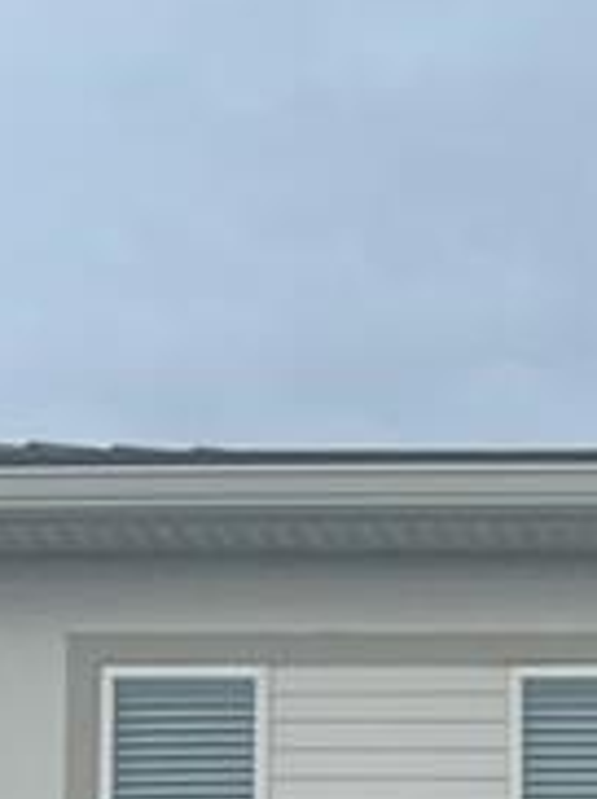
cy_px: 1458
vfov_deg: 11.1
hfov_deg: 8.6
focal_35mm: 165
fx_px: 3803
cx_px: 1040
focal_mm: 5.1
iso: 32
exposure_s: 1/2165
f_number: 1.6
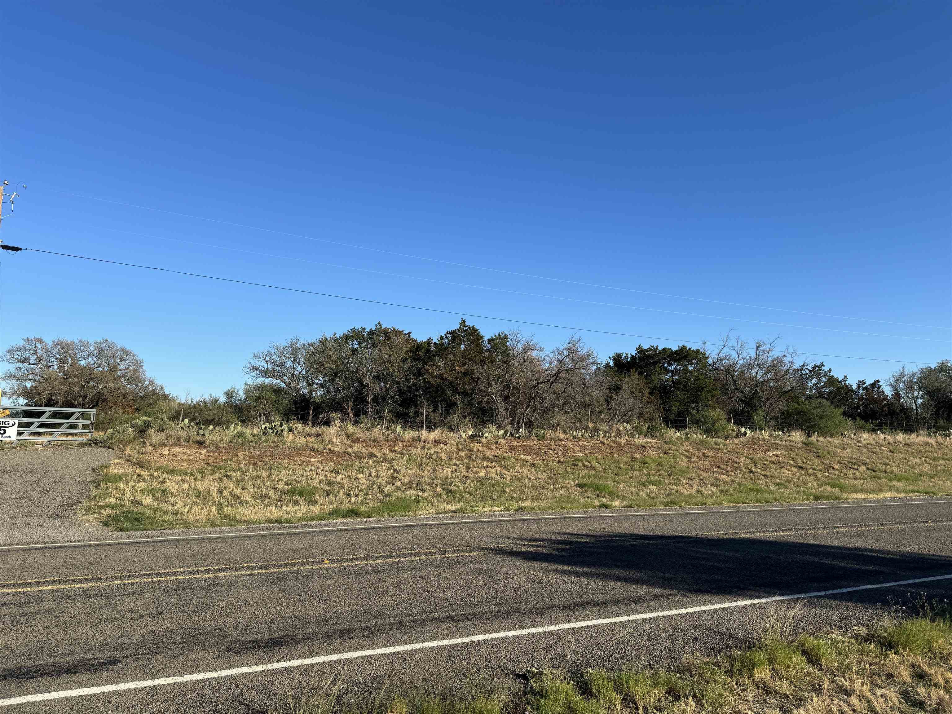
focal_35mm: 24
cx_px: 476
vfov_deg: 56.8
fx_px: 660
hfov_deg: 71.6
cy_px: 357
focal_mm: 6.86
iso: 80
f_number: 1.78
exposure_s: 1/3802
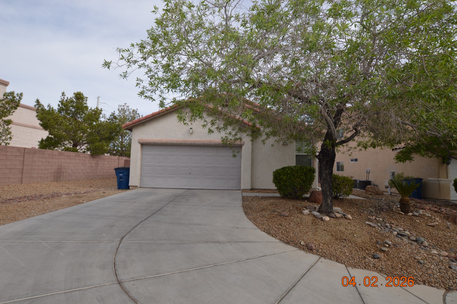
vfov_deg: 69.6
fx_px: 219
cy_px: 152
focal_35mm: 17
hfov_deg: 92.5
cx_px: 228
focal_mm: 11.5
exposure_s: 1/200
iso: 100
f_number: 8
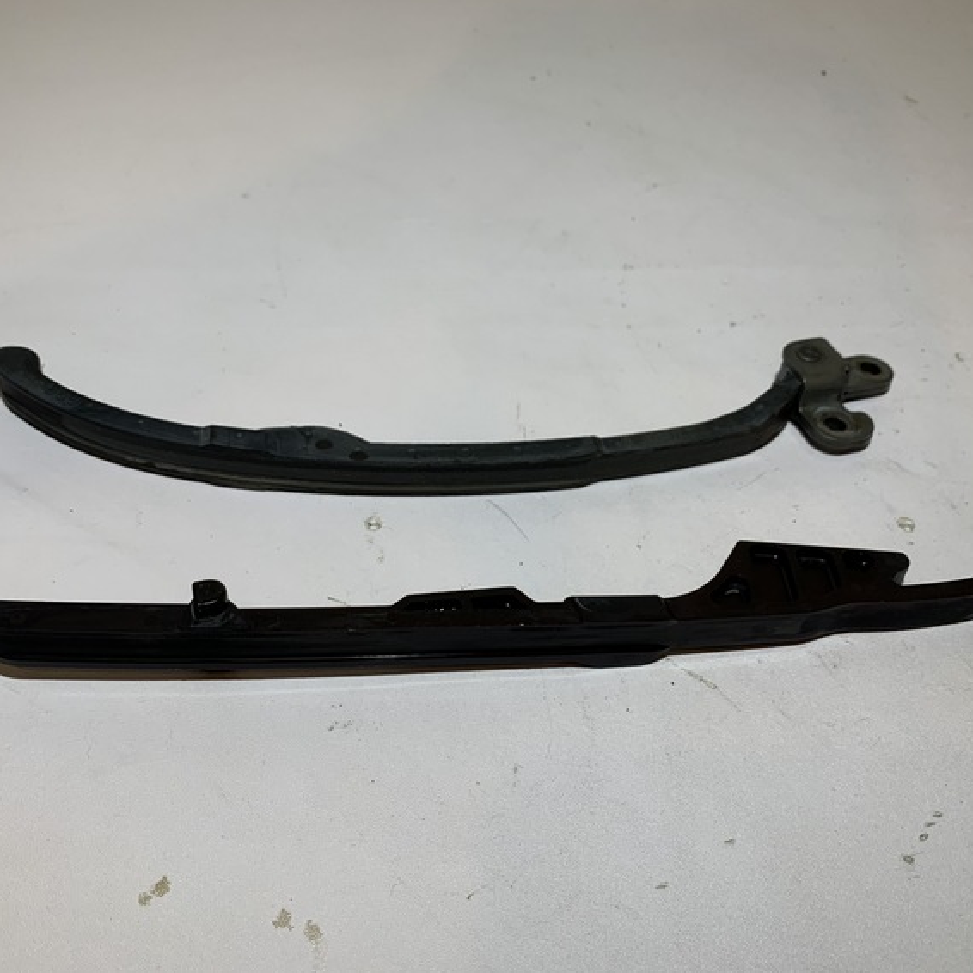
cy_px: 486
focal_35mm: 31
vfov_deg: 52.5
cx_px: 462
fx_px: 986
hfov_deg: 52.5
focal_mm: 4.25
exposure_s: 1/121
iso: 40
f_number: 1.8
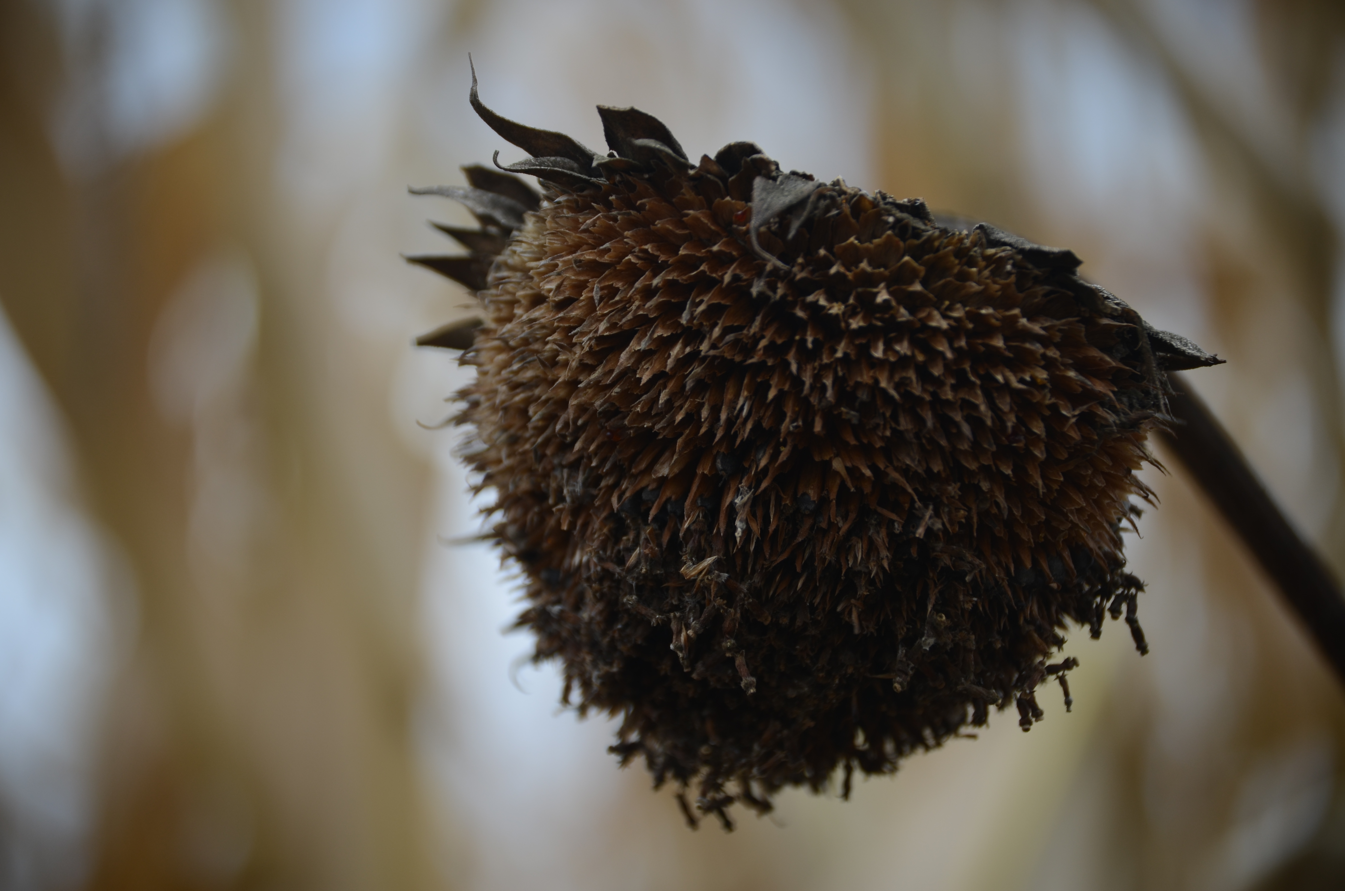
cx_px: 672
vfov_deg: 9.6
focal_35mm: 142
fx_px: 5313
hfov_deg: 14.4
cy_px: 446
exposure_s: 1/200
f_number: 4.5
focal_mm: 95
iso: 100
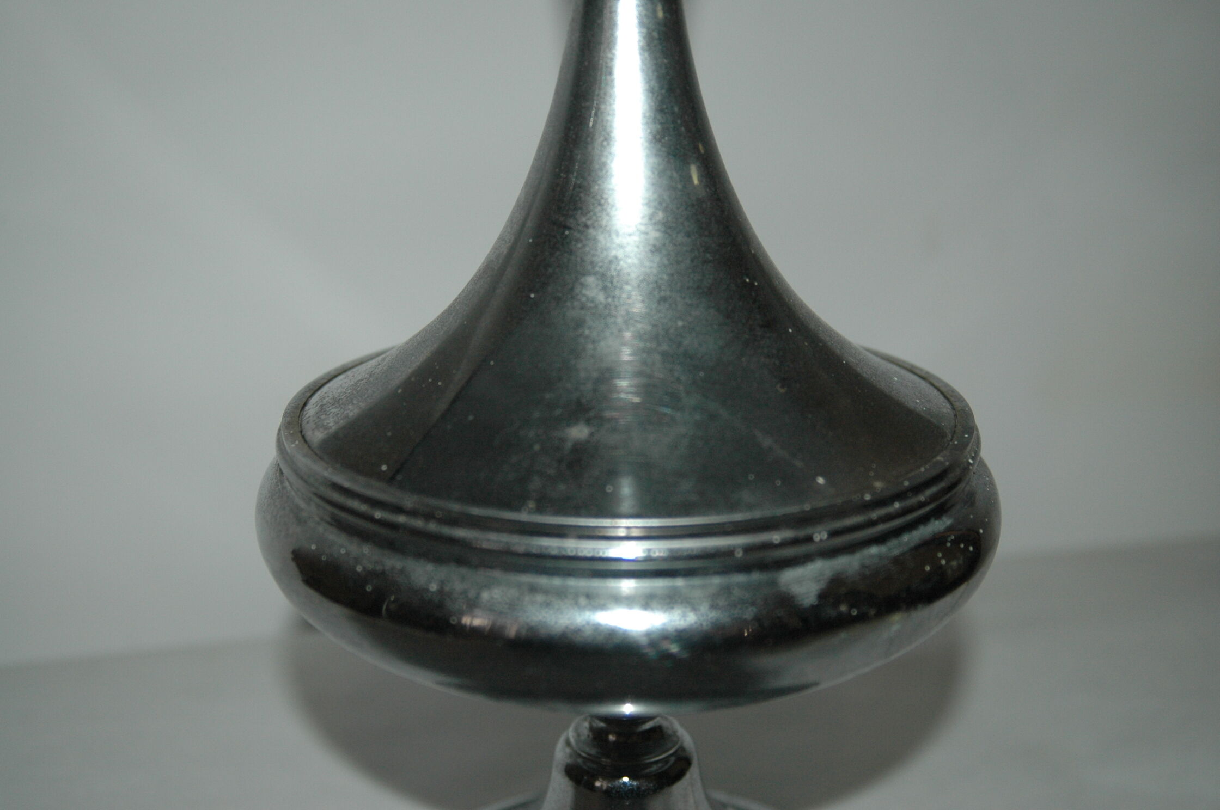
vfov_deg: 28.9
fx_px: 1574
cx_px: 610
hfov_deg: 42.4
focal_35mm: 46
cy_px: 405
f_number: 3.5
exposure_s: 1/60
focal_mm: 31
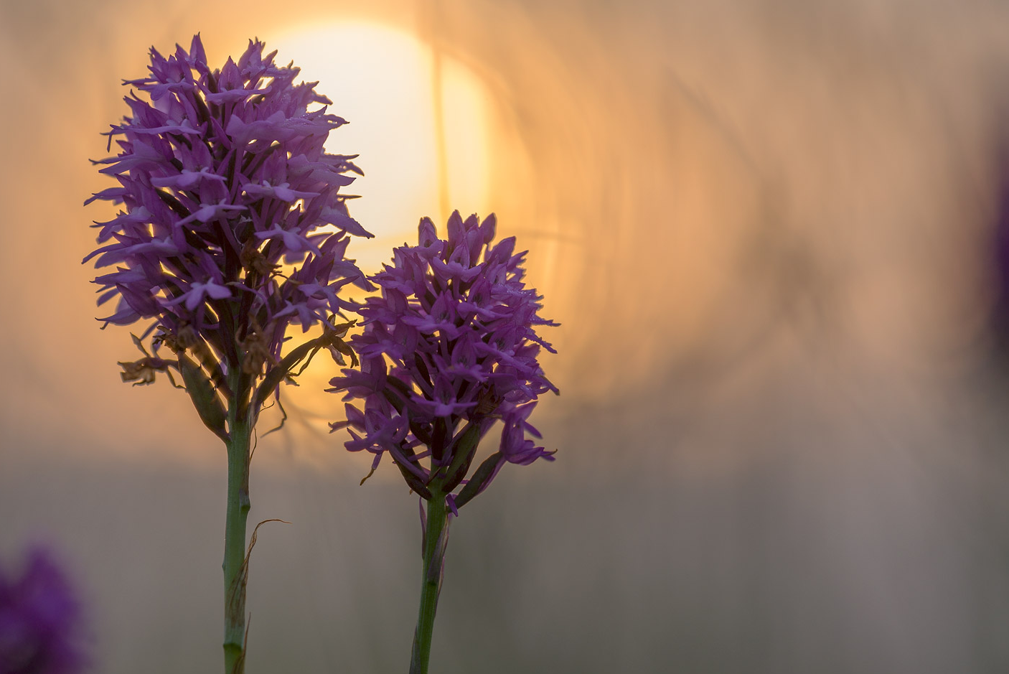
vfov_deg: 5.4
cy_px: 330
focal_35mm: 256
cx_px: 541
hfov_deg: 8.0
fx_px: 7178
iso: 100
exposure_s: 1/320
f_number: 5
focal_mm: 180
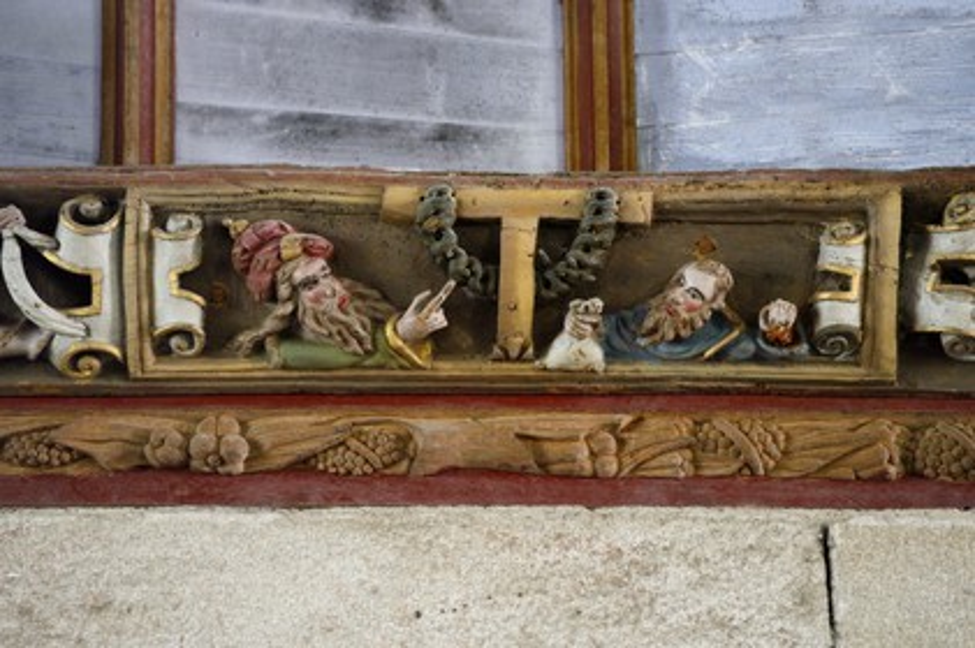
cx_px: 488
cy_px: 324
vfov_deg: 6.9
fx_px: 5412
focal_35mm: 200
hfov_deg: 10.3
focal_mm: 200
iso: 1600
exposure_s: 1/15
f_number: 3.5
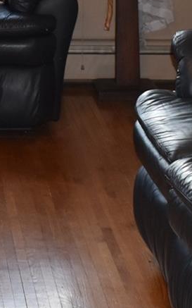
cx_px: -83
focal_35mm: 193
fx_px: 1620
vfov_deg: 10.7
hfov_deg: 6.7
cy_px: -38
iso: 800
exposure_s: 1/80
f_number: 4.5
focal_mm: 27
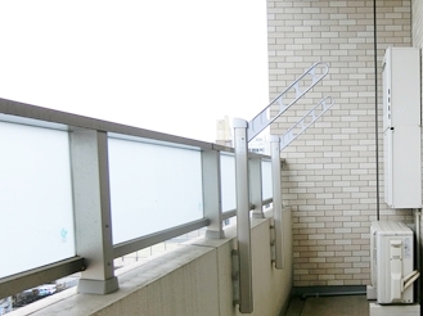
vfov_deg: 38.2
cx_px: 361
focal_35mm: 37
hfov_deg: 46.4
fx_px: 452
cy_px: 207
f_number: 2.7
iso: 80
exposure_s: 1/640
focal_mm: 4.06
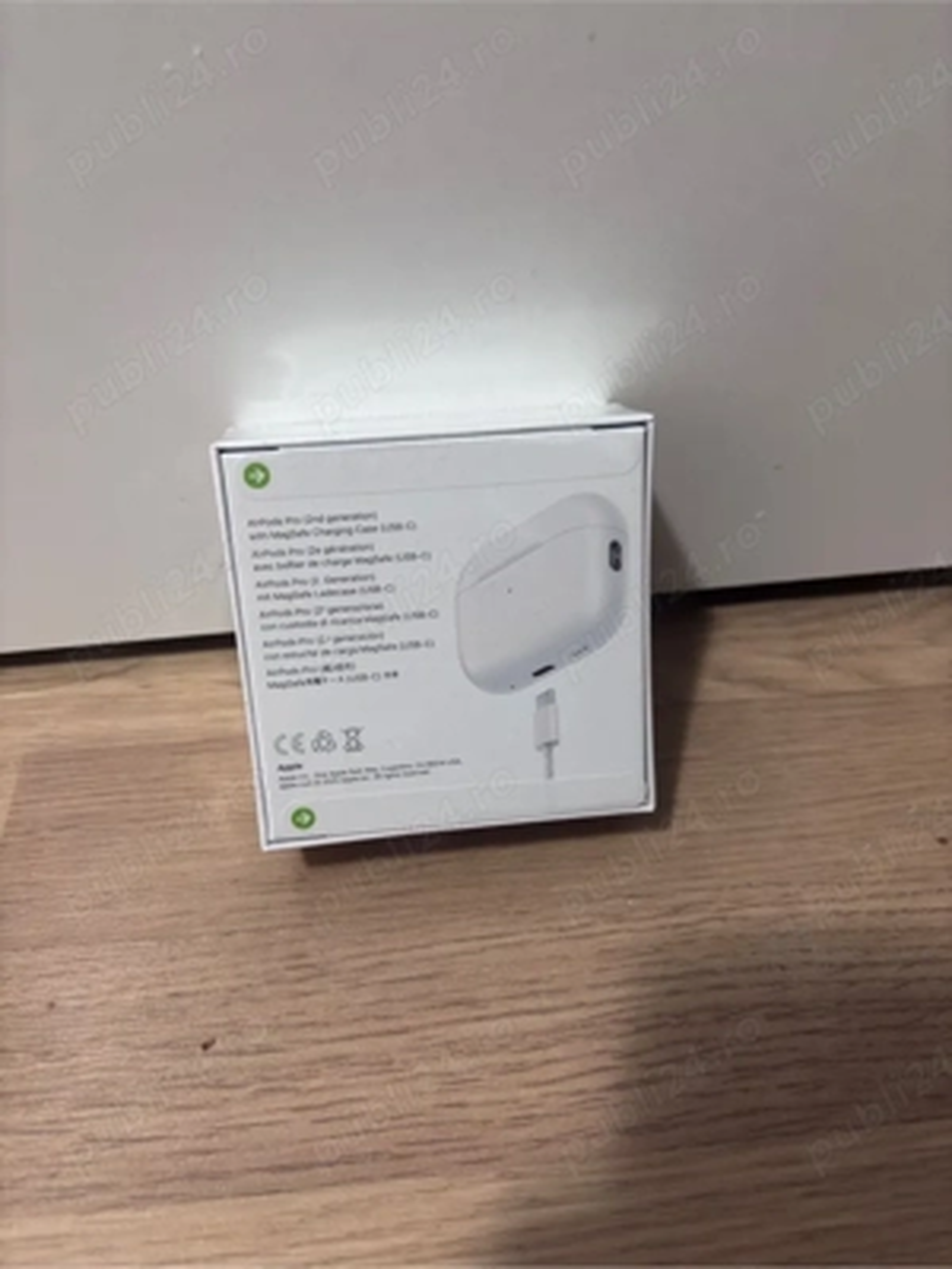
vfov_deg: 67.3
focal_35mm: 26
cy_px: 634
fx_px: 953
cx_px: 476
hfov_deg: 53.1
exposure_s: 1/33
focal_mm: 5.96
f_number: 1.6
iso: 250
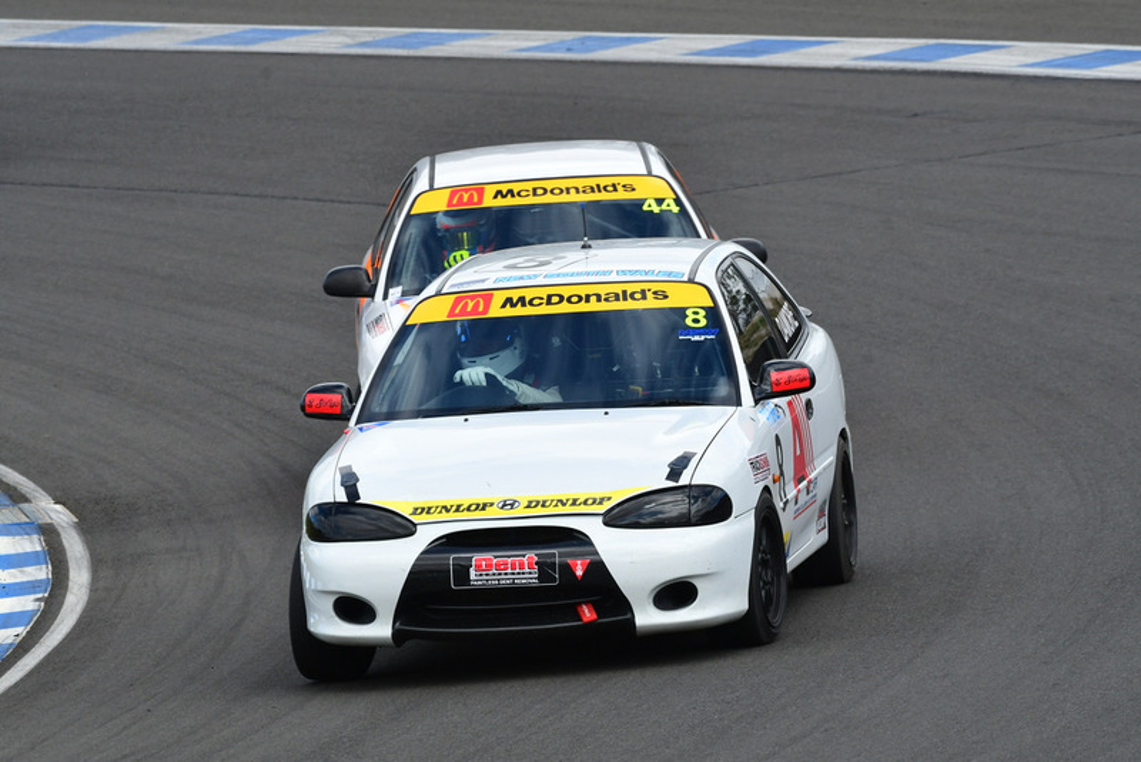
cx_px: 570
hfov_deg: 5.1
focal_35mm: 405
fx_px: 12840
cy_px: 381
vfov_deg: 3.4
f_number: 10
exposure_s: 1/640
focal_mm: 270
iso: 640
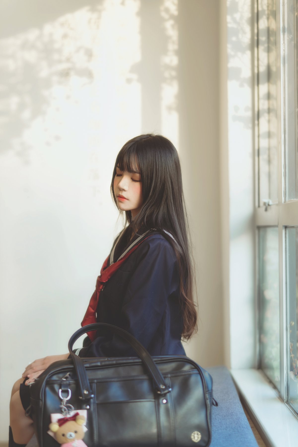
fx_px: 621
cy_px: 224
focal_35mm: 50
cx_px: 149
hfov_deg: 27.0
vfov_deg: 39.6
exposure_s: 1/80
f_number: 1.4
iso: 100
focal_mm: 50
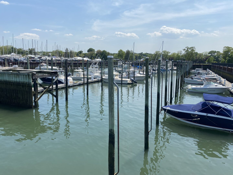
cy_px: 88
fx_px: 175
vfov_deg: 53.1
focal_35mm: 26
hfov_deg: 67.3
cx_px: 116
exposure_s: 1/4115
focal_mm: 4.25
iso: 32
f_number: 1.8
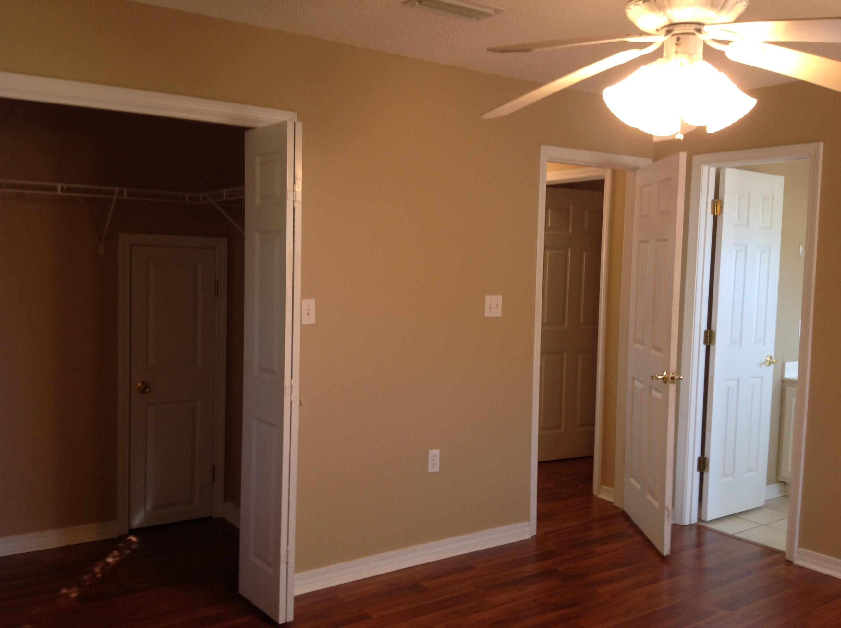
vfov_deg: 40.6
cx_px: 420
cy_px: 314
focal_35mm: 35
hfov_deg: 52.7
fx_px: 849
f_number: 2.4
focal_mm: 4.28
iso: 80
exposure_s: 1/15
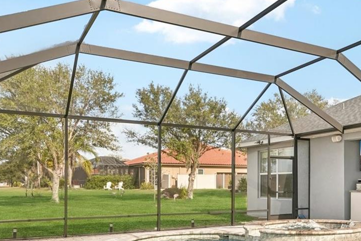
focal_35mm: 42
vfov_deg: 31.4
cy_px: 174
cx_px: 306
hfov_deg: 43.5
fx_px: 421
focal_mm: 19
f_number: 8
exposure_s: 1/640
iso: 400
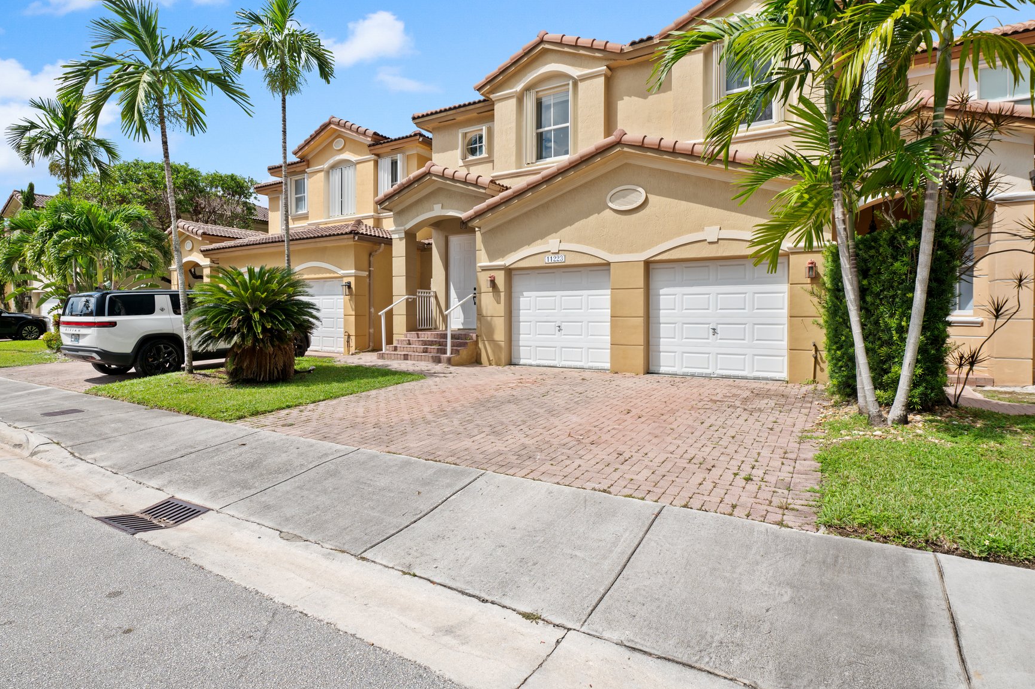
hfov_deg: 86.9
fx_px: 546
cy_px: 332
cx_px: 488
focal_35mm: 19
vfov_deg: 64.4
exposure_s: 1/320
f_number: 8
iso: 200
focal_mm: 16
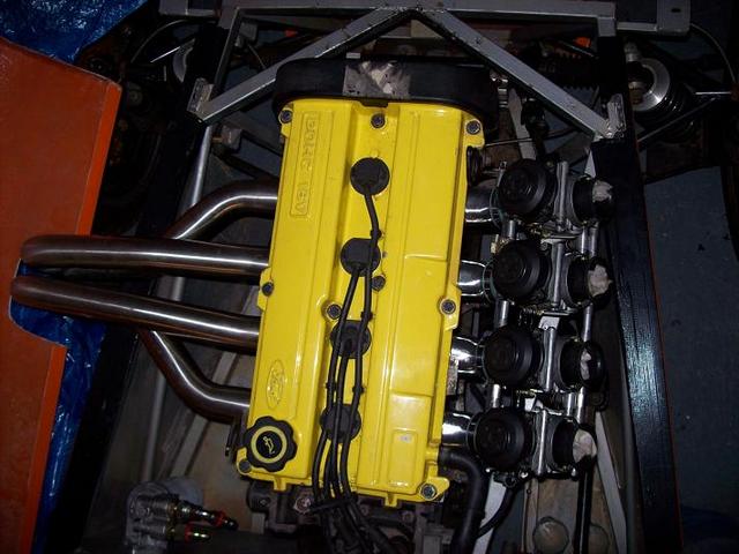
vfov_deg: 39.7
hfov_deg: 51.4
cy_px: 277
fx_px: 769
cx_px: 370
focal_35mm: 36
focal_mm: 6
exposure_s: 1/64
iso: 80
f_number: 2.7
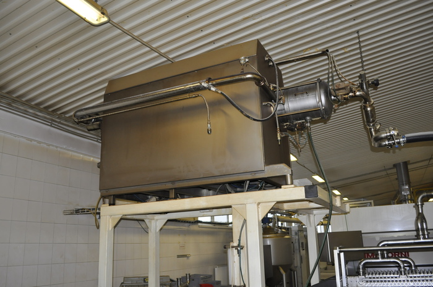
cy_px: 144
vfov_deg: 43.5
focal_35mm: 30
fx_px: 360
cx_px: 216
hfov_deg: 62.0
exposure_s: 1/60
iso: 800
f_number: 3.8
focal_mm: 20
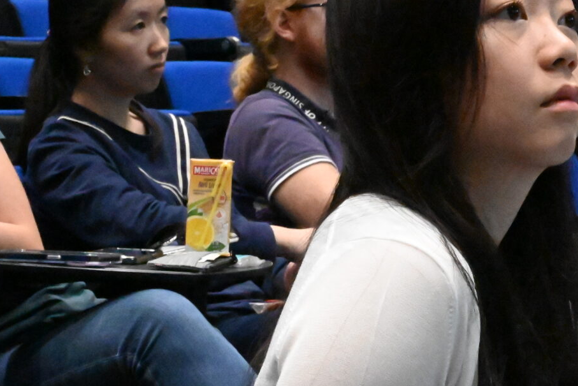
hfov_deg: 12.8
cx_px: 605
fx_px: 2537
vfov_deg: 8.7
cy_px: 197
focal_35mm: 158
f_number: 22
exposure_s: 1/80
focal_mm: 70
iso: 51200
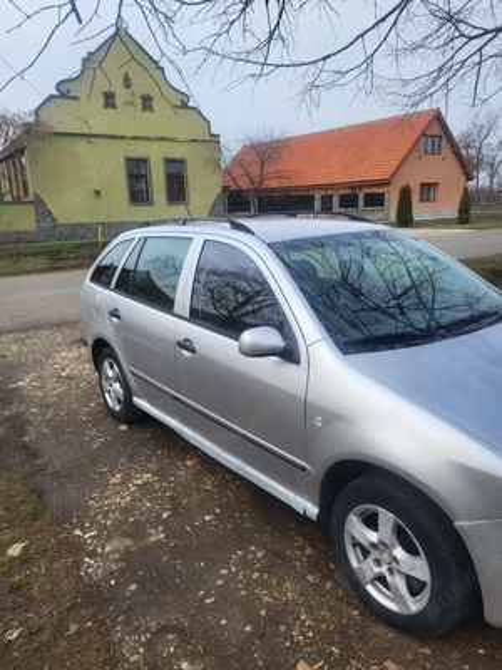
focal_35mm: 26
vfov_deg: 67.3
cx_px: 251
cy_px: 335
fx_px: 503
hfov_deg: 53.1
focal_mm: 5.4
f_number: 1.8
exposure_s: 1/1250
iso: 40
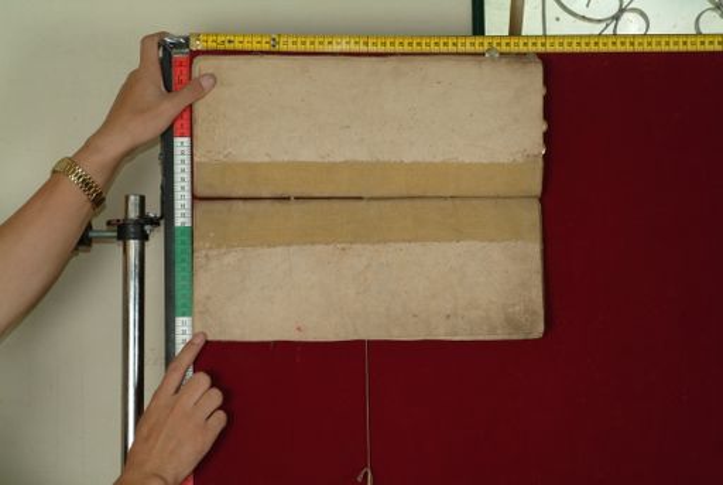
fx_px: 1780
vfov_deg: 15.5
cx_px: 362
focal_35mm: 88
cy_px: 242
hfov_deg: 23.0
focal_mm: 59
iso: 160
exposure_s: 1/20
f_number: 13
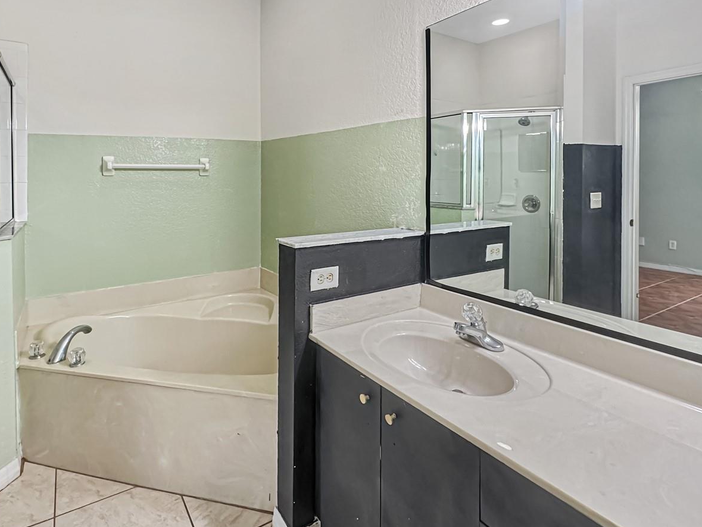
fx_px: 385
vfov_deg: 68.4
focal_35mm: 19
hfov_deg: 84.0
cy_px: 232
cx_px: 297
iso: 400
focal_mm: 2.22
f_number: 2.2
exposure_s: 1/60
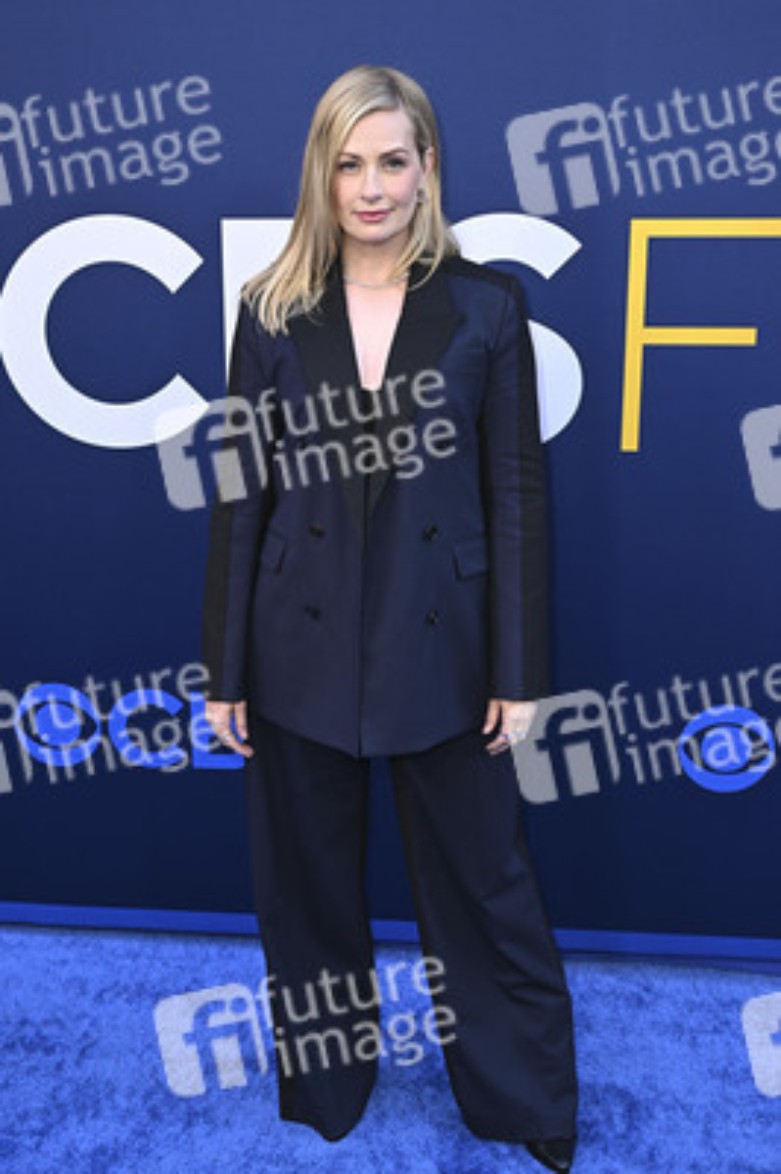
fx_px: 1304
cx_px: 390
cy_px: 587
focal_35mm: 40
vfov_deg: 48.5
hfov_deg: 33.3
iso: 640
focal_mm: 40
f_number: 5.6
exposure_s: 1/200
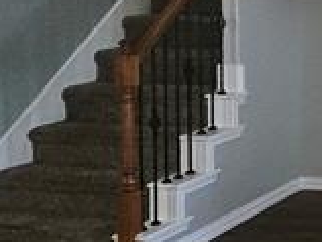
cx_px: 648
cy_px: 4
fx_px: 783
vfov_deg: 17.2
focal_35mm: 84
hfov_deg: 17.0
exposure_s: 1/60
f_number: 2.2
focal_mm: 1.74
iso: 250
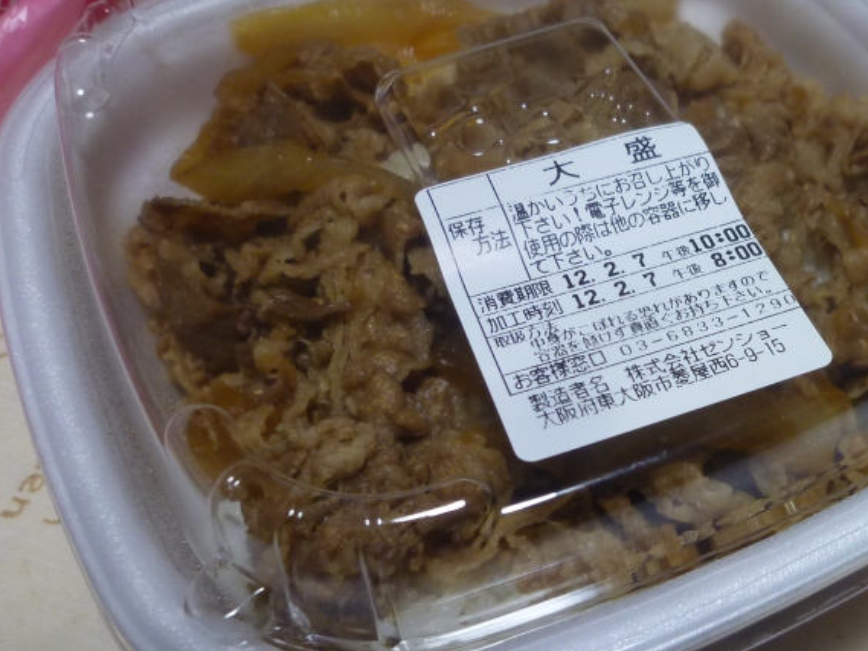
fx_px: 1129
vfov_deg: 32.1
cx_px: 735
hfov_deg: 39.8
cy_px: 392
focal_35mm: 45
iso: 160
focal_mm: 4.5
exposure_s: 1/30
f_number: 2.8
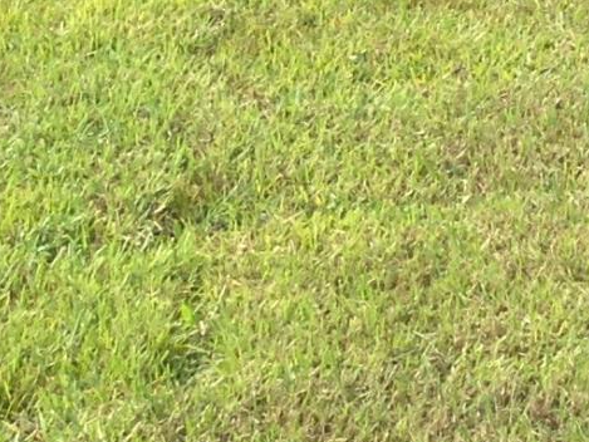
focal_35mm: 211
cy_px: -819
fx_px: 3591
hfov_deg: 8.2
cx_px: 1636
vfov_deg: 6.5
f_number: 2.4
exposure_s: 1/623
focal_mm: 4.12
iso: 50
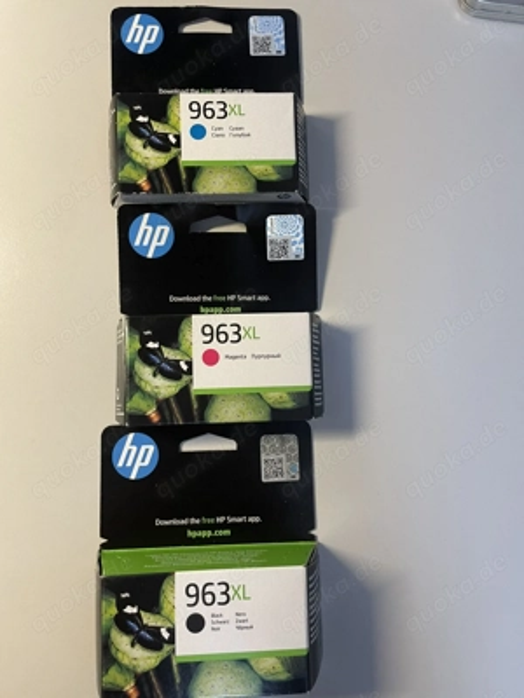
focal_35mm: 26
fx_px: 525
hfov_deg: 53.1
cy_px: 349
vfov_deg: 67.3
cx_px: 262
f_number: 1.6
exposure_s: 1/50
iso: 125
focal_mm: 4.2
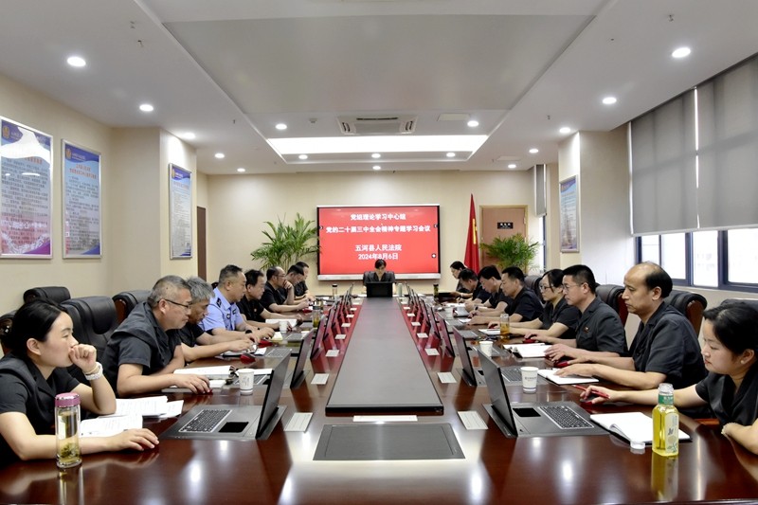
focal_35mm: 24
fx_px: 505
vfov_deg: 53.1
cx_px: 379
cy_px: 252
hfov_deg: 73.8
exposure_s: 1/25
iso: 1600
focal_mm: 16
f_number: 8
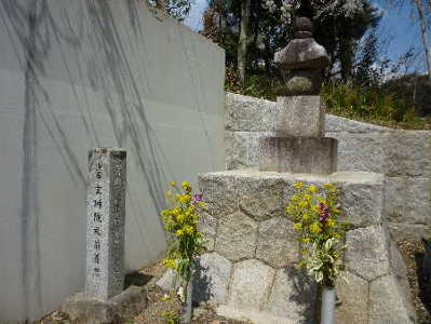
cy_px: 162
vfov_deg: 48.3
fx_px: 361
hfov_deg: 61.6
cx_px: 216
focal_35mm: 29
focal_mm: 5.2
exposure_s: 1/640
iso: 80
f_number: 4.5
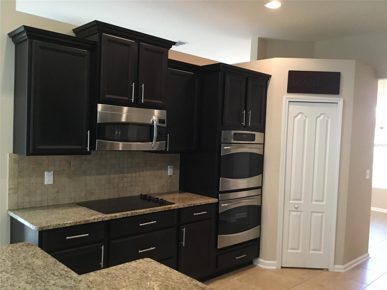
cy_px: 145
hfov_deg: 58.4
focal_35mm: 31
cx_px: 194
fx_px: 347
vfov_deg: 45.4
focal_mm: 3.3
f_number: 2.4
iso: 200
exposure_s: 1/30
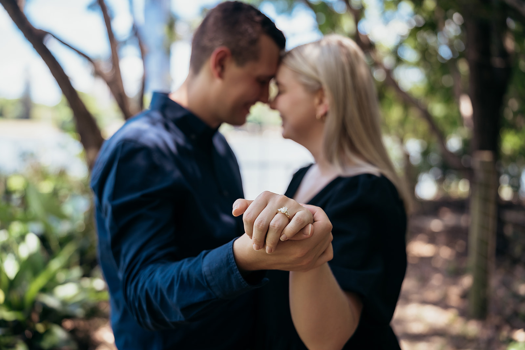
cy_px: 175
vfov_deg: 37.9
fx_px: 510
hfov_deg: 54.4
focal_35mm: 35
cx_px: 262
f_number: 2.2
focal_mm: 35
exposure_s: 1/640
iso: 250
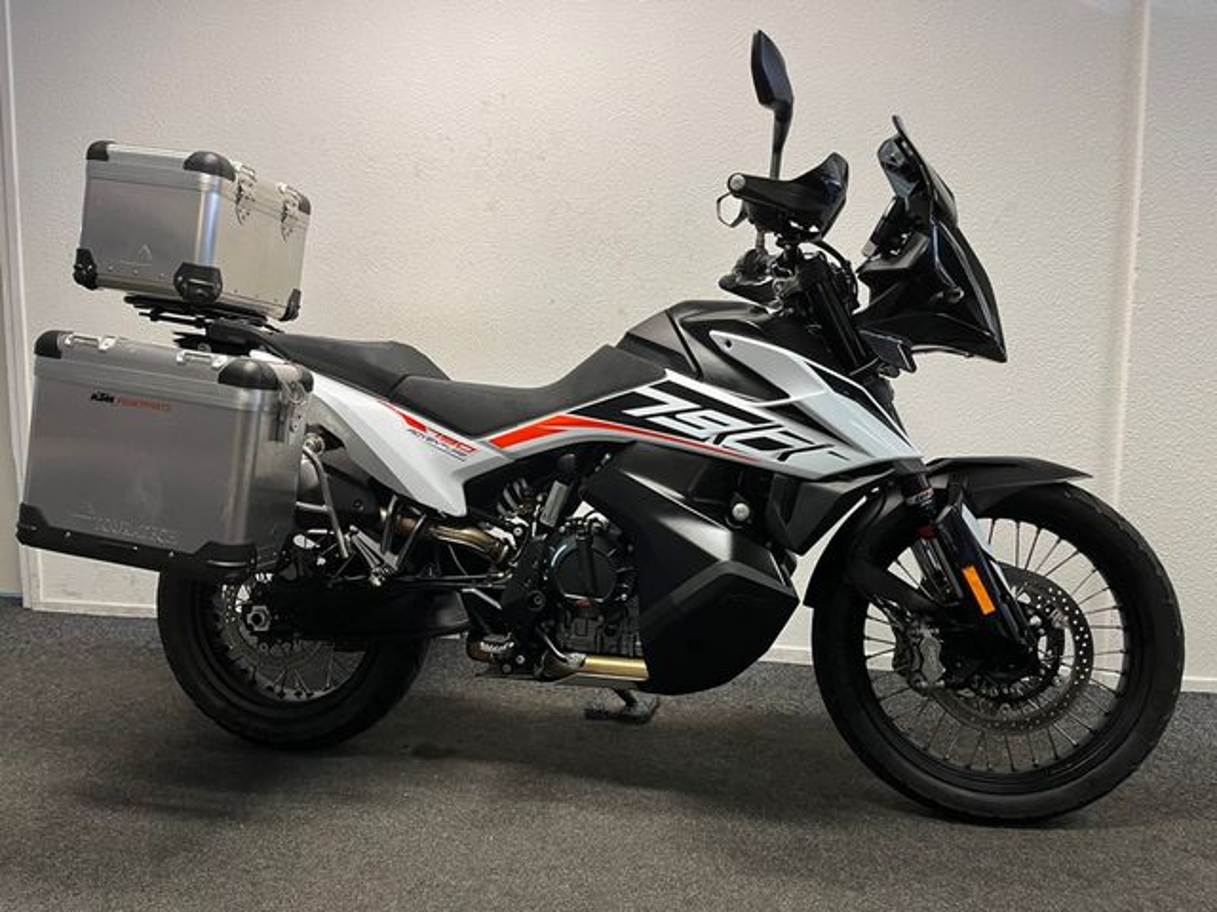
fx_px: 914
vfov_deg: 53.1
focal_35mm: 26
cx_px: 608
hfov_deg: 67.3
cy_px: 456
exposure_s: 1/50
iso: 100
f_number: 1.6
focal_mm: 5.1
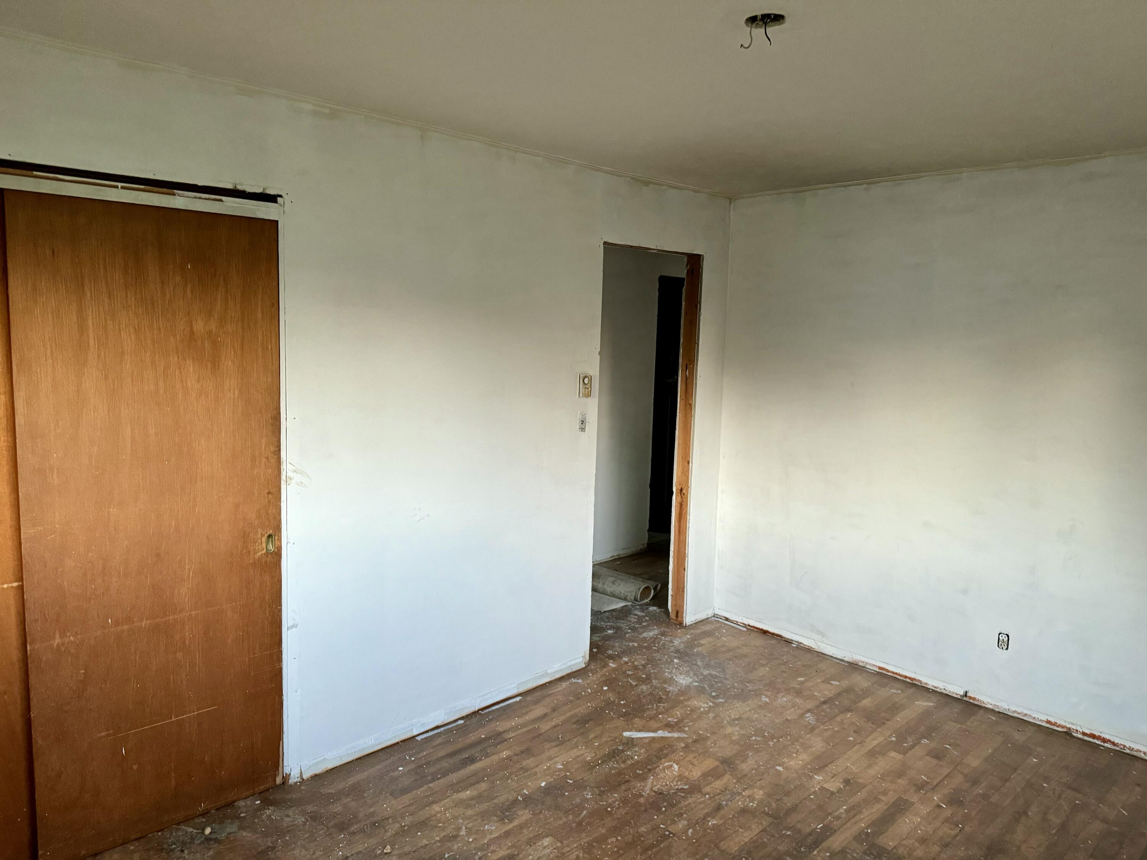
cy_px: 430
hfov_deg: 71.6
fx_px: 795
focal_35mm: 24
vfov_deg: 56.8
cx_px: 574
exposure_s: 1/60
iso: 500
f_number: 1.78
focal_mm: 6.76
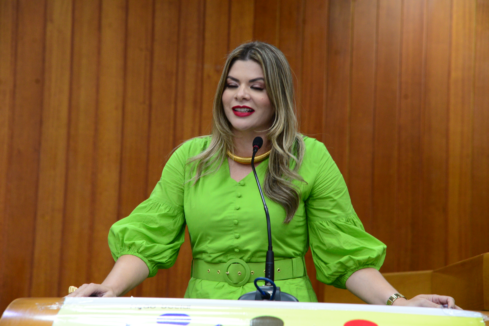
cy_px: 163
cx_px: 244
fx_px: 1427
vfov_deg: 13.1
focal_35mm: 105
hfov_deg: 19.4
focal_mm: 105
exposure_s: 1/60
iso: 2500
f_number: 5
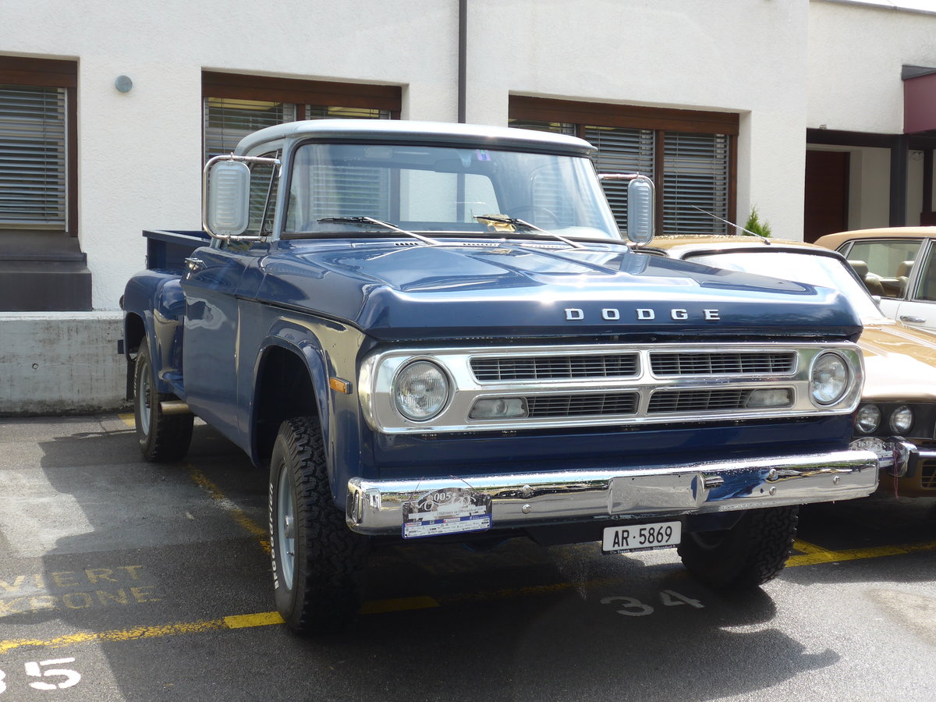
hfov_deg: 41.2
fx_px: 1244
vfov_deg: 31.5
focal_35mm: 46
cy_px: 351
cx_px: 468
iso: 80
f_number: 3
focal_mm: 9.5
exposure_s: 1/500
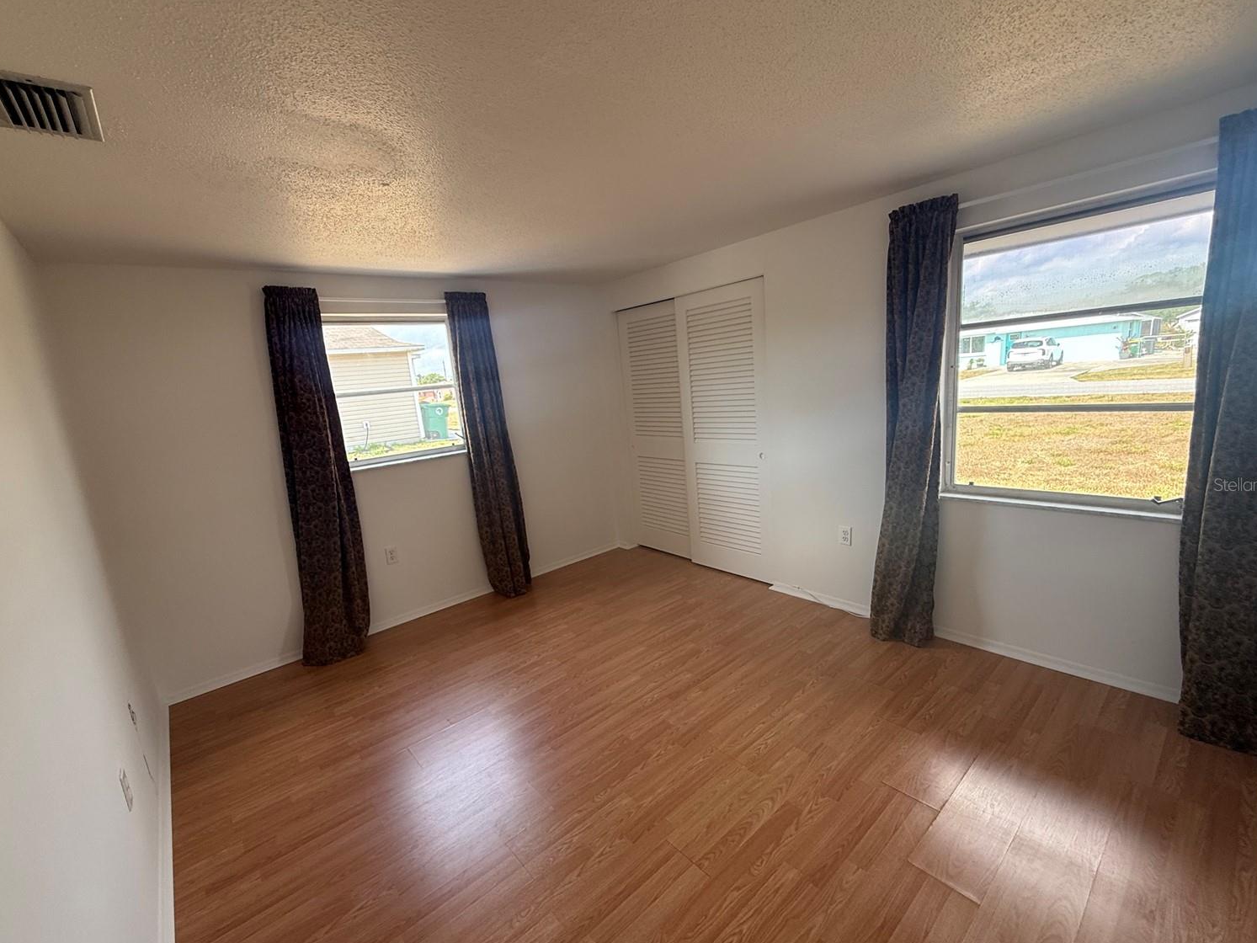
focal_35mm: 15
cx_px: 620
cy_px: 484
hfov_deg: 98.2
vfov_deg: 81.7
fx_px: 545
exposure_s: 1/99
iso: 100
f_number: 2.2
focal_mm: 2.22
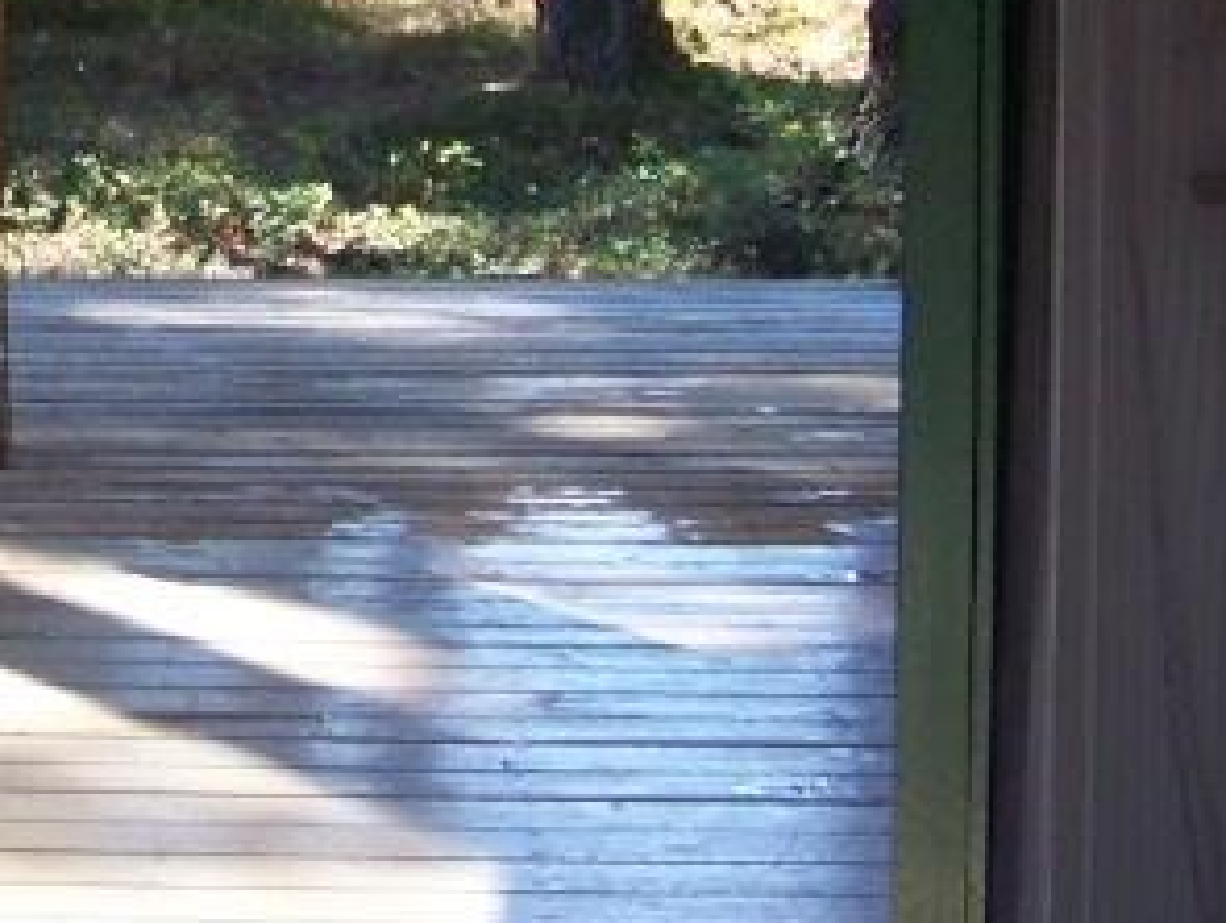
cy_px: 137
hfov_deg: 12.3
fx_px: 5532
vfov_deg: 9.5
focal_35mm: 156
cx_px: -332
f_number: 2.8
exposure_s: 1/160
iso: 64
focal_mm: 5.85
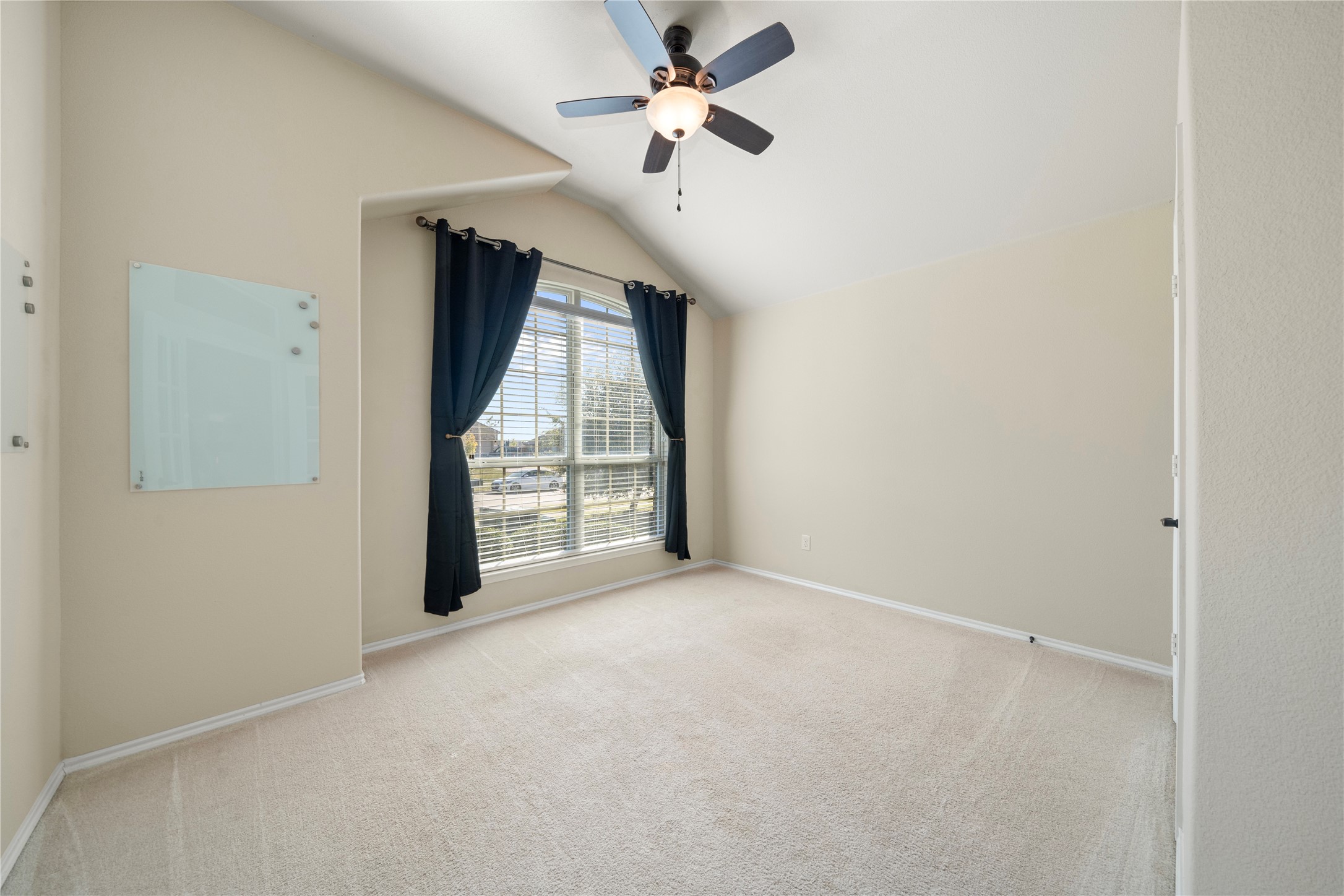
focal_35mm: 12
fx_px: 448
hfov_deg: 112.6
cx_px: 672
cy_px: 448
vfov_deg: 90.0
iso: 800
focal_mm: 12
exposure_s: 1/30
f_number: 8
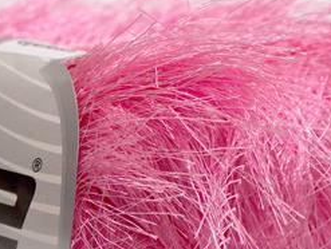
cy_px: 160
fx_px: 1800
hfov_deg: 10.5
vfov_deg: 7.9
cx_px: 146
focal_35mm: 188
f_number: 3
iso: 100
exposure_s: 1/3.13
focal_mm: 23.76
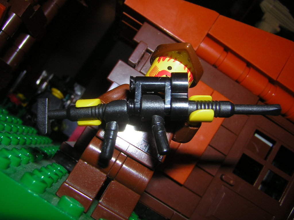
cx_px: 147
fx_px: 306
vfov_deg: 39.7
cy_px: 110
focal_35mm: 36
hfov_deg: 51.4
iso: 50
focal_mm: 4.7
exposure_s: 1/60.1
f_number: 5.2
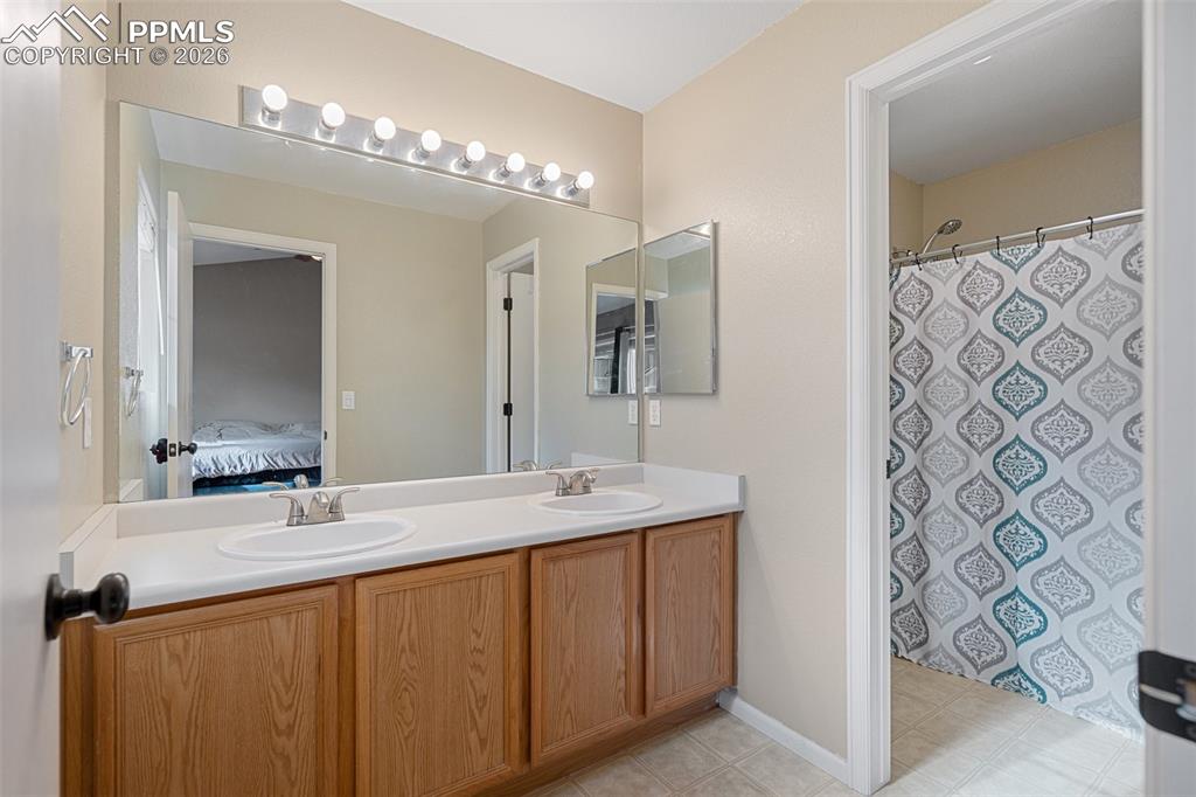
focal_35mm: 16
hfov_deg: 96.8
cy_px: 398
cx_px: 598
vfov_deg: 73.7
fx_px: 531
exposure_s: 1/25
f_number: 5.6
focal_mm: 16
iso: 320
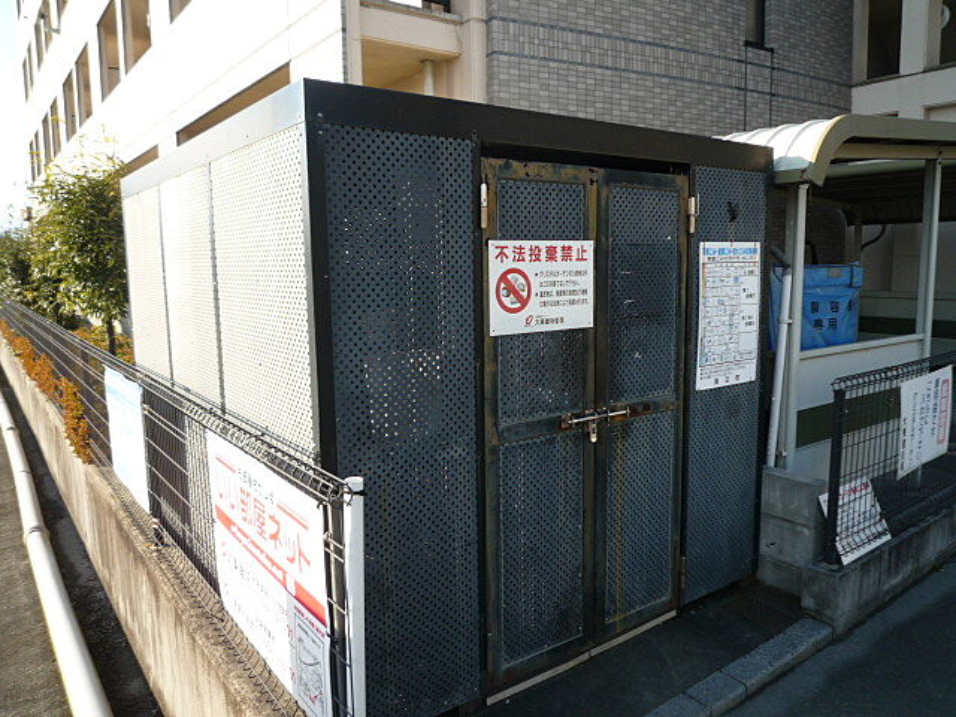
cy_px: 358
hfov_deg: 69.4
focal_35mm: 25
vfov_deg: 54.9
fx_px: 690
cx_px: 478
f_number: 2.8
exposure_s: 1/400
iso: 100
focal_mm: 4.4
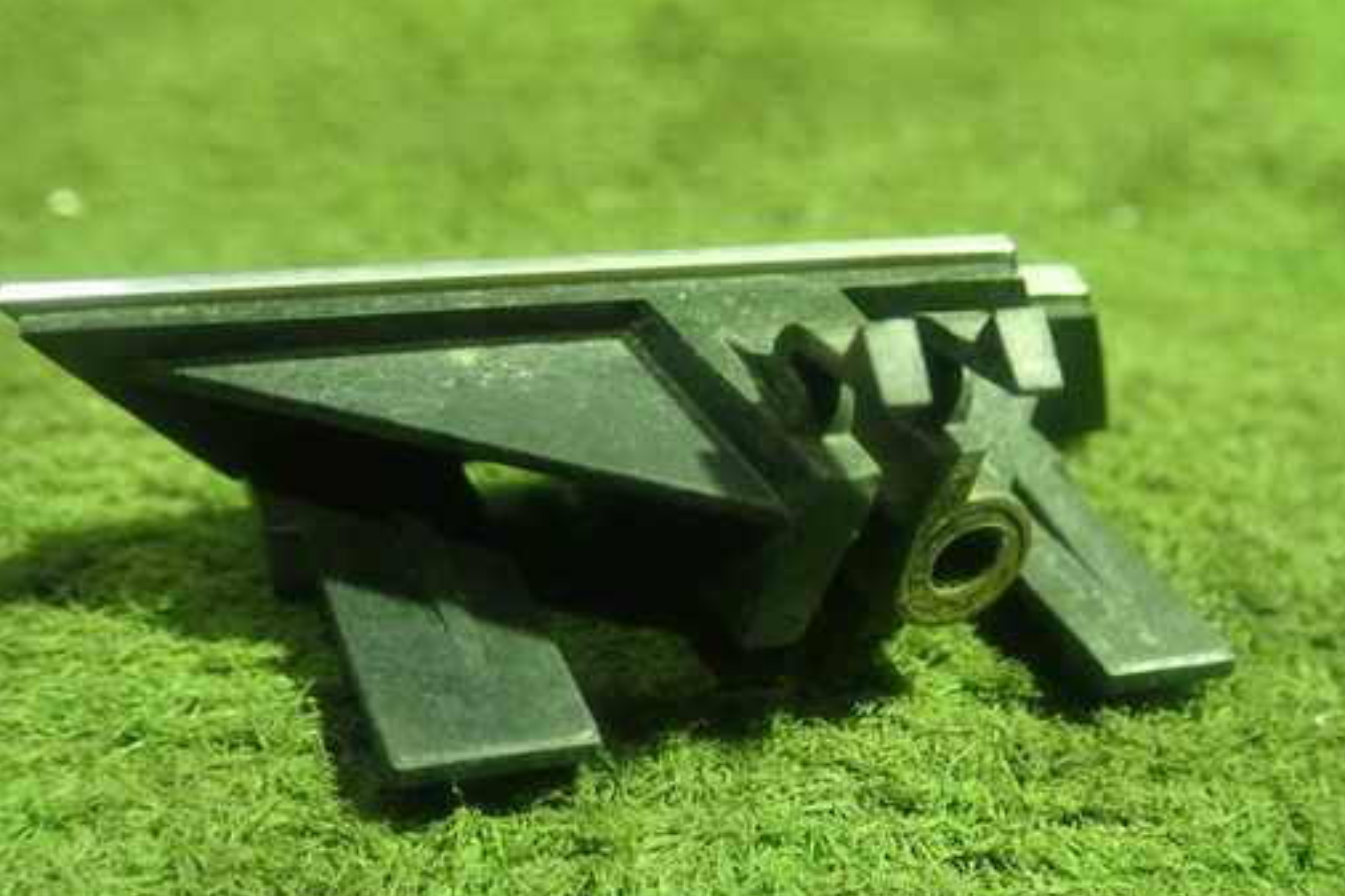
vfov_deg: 35.9
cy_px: 508
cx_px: 752
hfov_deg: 51.8
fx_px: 1382
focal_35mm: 37
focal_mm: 5.5
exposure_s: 1/30
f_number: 2.3
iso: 1000
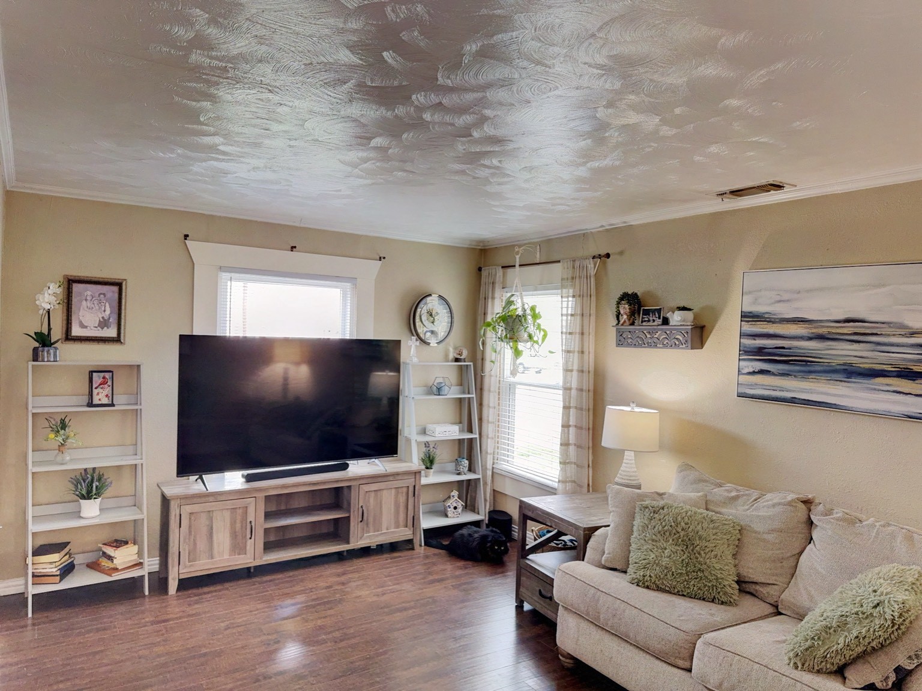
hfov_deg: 71.6
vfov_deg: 56.8
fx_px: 639
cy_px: 346
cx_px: 461
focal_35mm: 24
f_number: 1.78
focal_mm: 6.76
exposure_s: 1/60
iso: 125
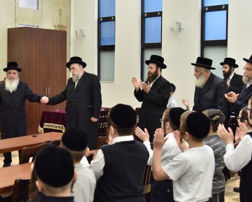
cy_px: 88
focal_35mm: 56
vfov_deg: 27.1
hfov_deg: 33.2
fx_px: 418
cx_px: 81
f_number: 4
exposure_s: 1/320
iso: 1600
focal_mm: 32
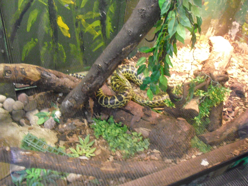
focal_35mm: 36
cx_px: 124
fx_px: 258
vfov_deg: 39.7
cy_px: 93
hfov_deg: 51.4
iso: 800
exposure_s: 1/20
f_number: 3.1
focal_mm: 6.3
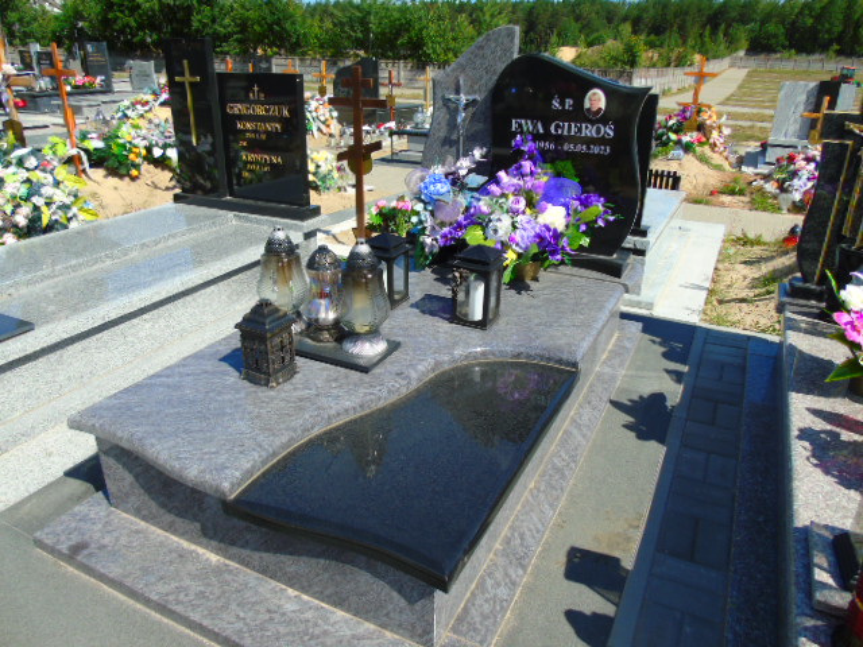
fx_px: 623
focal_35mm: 25
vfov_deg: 54.9
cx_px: 432
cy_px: 324
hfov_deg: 69.4
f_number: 3.4
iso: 80
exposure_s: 1/800
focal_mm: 4.4
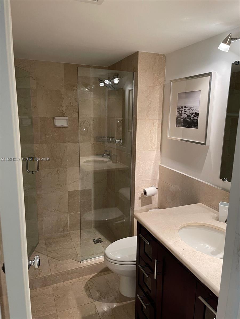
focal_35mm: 26
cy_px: 160
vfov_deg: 67.3
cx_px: 120
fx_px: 240
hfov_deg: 53.1
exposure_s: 1/60
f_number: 1.6
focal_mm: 5.1
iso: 125
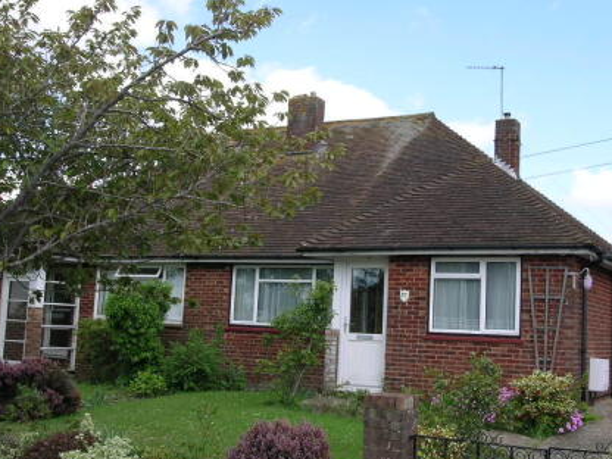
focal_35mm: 49
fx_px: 866
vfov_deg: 29.7
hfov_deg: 38.9
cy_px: 249
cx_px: 335
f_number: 6
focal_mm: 7.2
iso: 50
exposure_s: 1/164
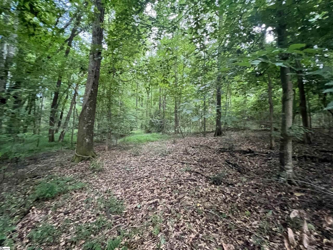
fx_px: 125
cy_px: 125
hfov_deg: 106.2
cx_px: 166
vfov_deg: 89.9
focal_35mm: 13
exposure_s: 1/60
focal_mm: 1.57
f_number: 1.8
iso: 1000
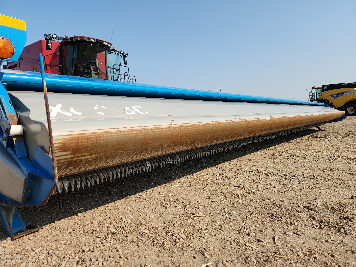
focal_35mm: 23
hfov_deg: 73.9
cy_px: 134
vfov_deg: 58.9
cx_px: 178
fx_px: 237
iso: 20
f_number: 1.8
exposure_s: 1/1761
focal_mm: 5.4
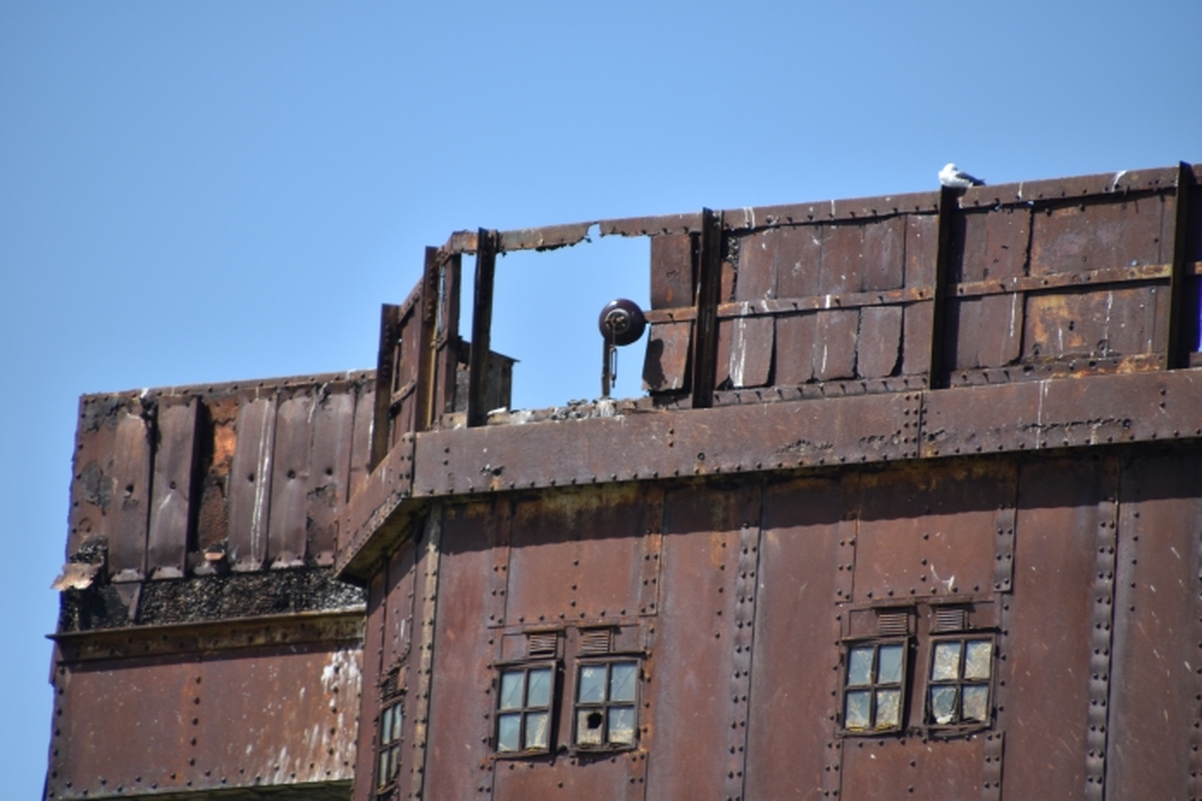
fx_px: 15021
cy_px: 400
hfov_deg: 4.6
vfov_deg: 3.1
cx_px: 601
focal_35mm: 450
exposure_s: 1/800
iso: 200
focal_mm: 300
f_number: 7.1
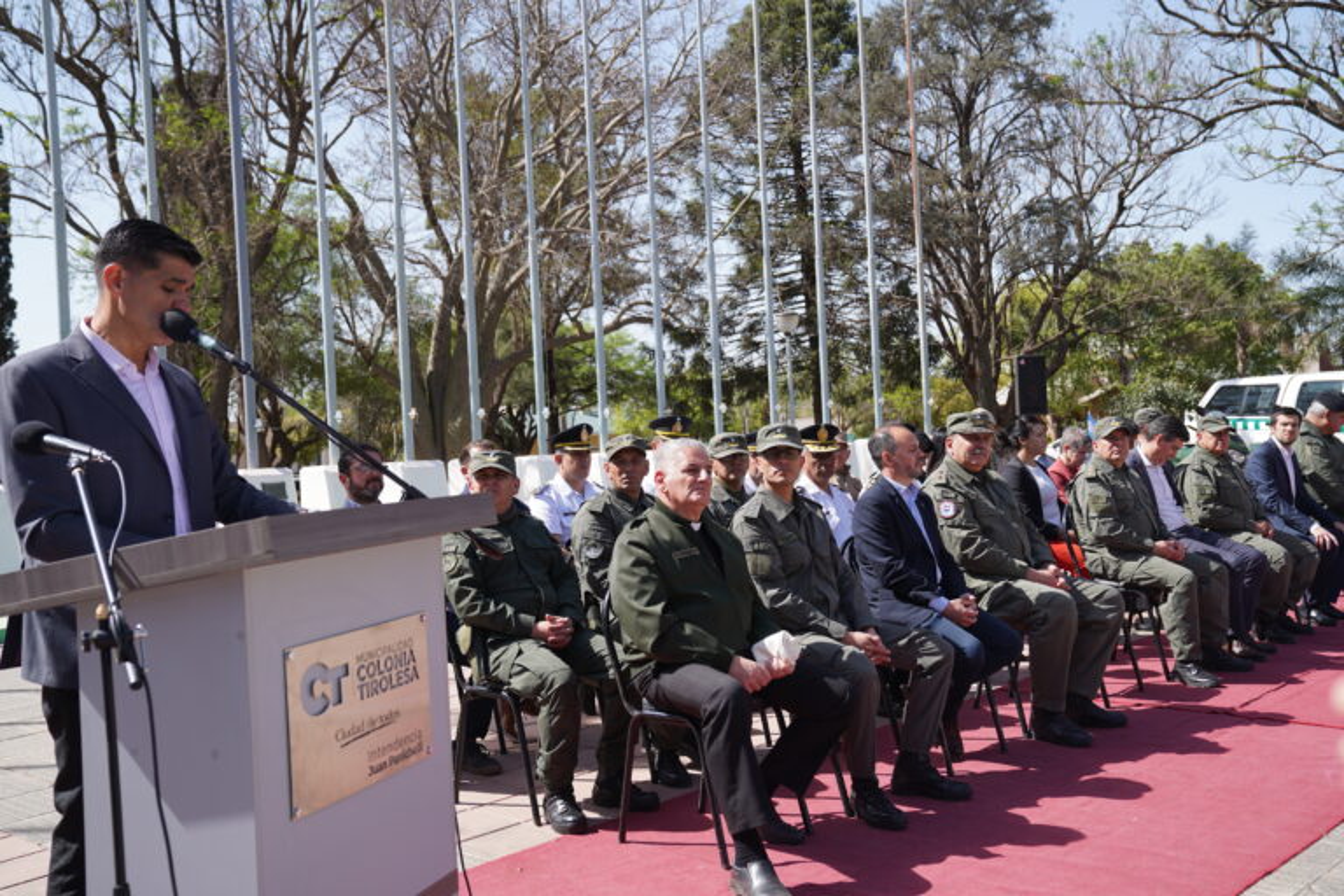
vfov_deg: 37.9
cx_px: 672
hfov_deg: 54.4
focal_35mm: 35
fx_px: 1307
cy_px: 448
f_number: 4
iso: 125
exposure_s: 1/640
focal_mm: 35
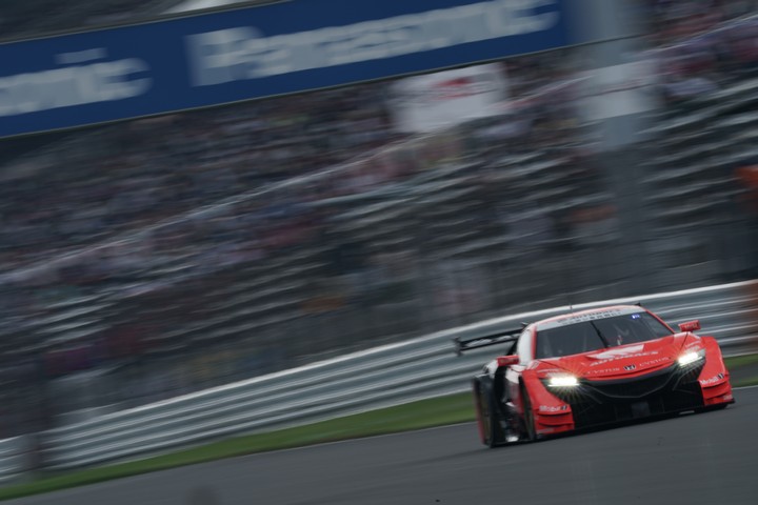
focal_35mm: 600
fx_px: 12632
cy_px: 252
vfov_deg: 2.3
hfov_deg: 3.4
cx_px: 379
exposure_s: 1/30
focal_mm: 600
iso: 200
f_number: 32
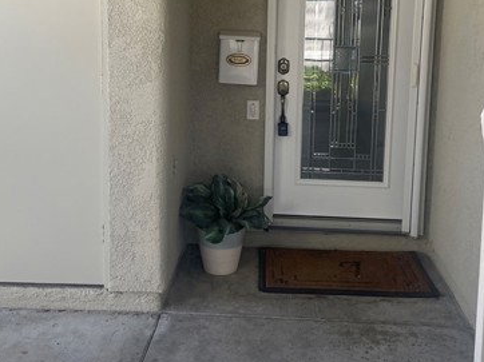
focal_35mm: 46
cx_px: 231
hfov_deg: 41.3
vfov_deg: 31.0
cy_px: 100
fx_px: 643
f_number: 1.6
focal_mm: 4.2
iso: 32
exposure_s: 1/518
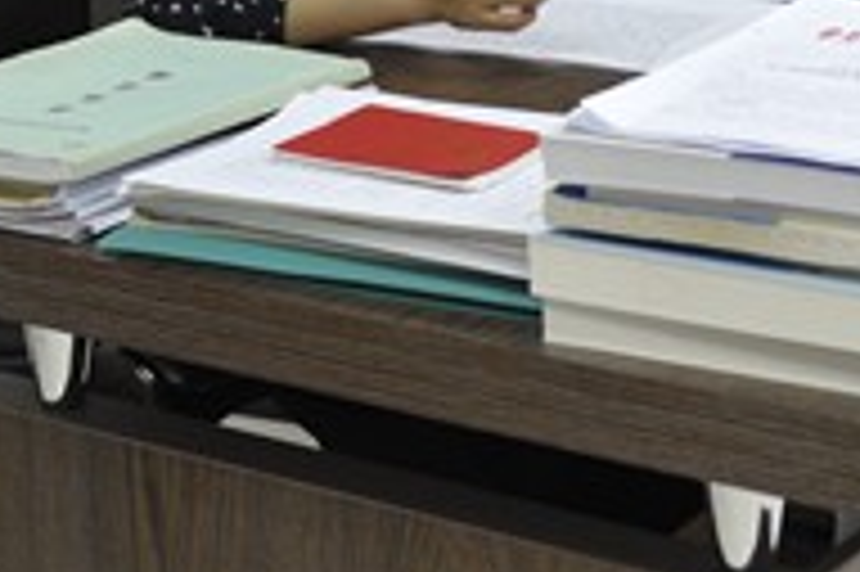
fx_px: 3151
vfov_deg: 10.1
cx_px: 680
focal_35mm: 132
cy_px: -268
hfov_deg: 15.4
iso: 1100
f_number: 4
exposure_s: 1/60
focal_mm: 42
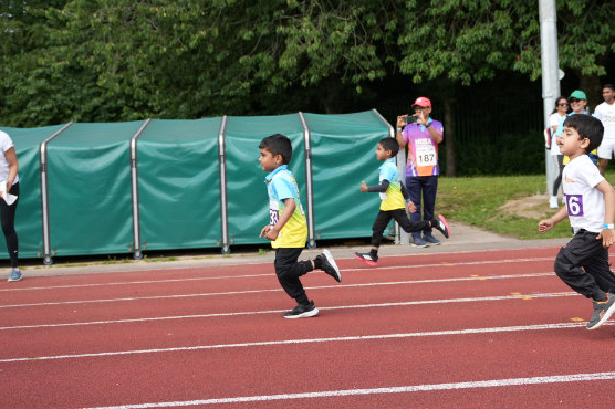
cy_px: 181
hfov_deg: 34.5
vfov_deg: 23.4
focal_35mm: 58
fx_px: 986
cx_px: 377
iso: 400
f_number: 2.8
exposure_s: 1/3200
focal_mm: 31.4
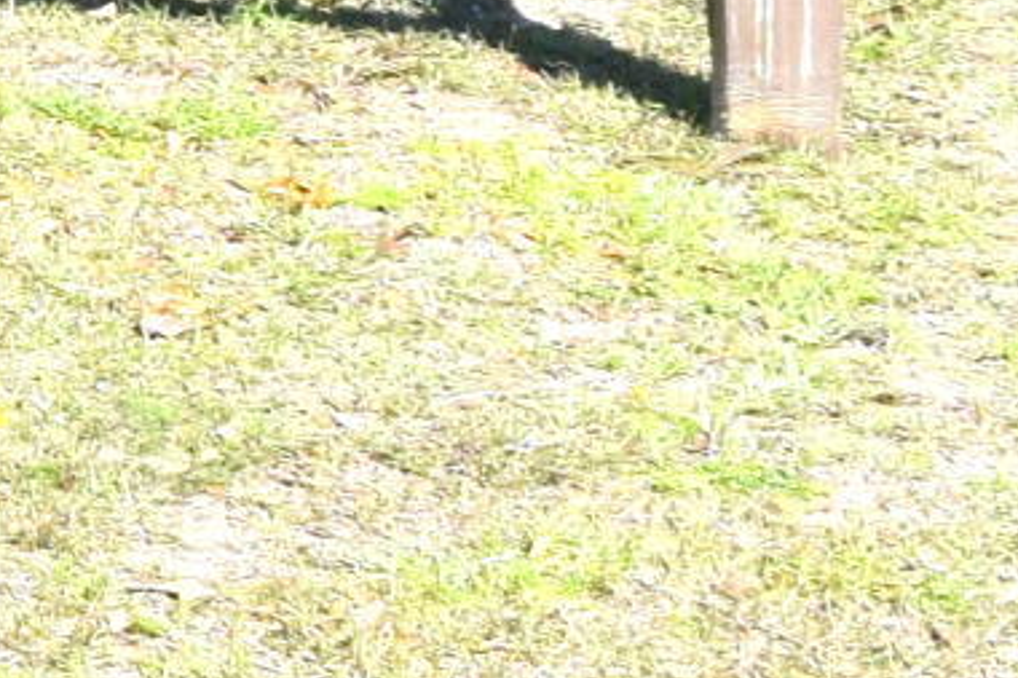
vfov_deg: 5.6
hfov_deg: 7.0
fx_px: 6699
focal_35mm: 237
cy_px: -1029
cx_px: -2786
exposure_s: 1/400
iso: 200
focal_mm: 20
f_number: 10
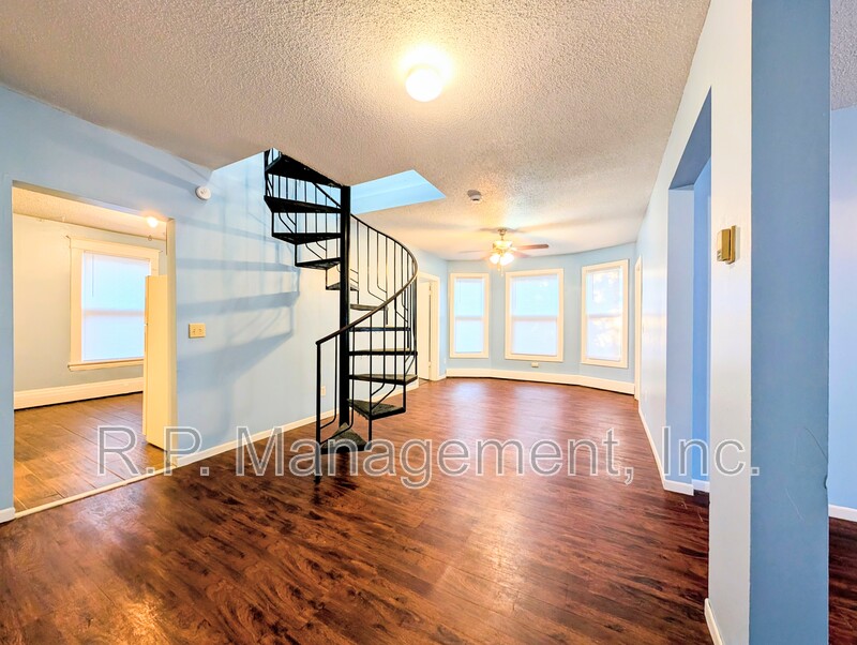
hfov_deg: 110.5
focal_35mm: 12
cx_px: 428
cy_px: 322
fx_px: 297
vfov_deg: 94.6
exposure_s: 1/60
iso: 101
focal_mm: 2.02
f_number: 1.7
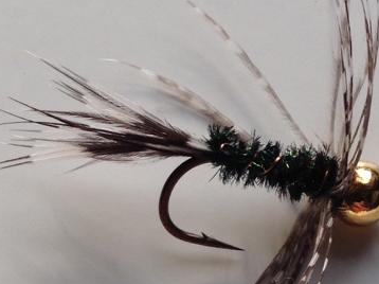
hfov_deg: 32.6
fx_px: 646
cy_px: 168
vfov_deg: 24.7
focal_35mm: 59
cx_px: 231
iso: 50
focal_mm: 4.12
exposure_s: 1/200
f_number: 2.4
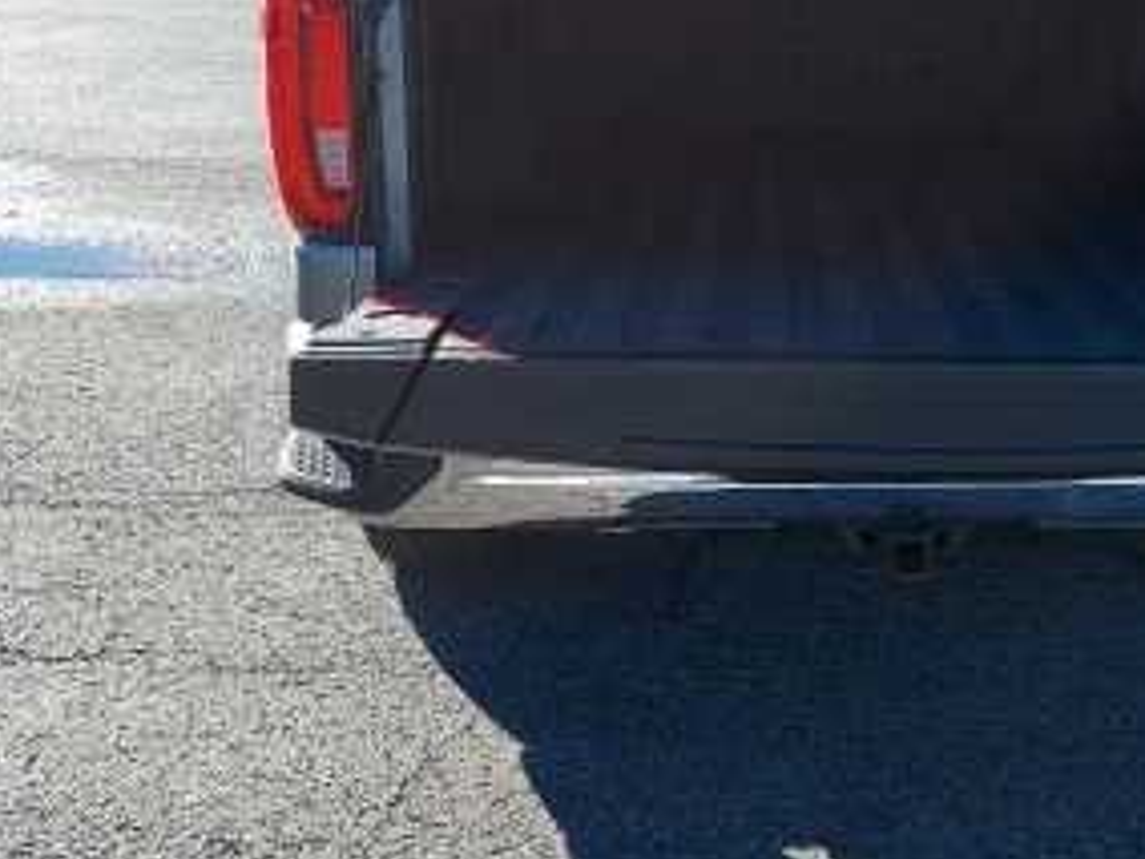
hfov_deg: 34.3
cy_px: 311
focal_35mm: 54
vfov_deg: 26.9
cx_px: 943
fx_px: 1786
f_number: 1.8
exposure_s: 1/666
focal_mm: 4.6
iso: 40
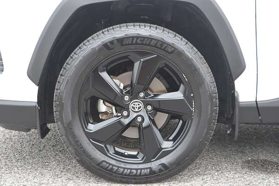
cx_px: 140
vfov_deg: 23.8
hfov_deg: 35.1
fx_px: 442
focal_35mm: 57
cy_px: 93
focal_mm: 38
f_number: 5.6
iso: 250
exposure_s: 1/125
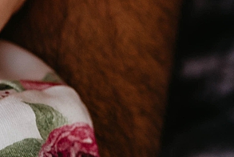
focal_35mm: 191
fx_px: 1243
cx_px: -279
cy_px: 48
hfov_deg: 9.8
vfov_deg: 7.2
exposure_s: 1/320
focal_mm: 35
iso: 125
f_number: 2.8
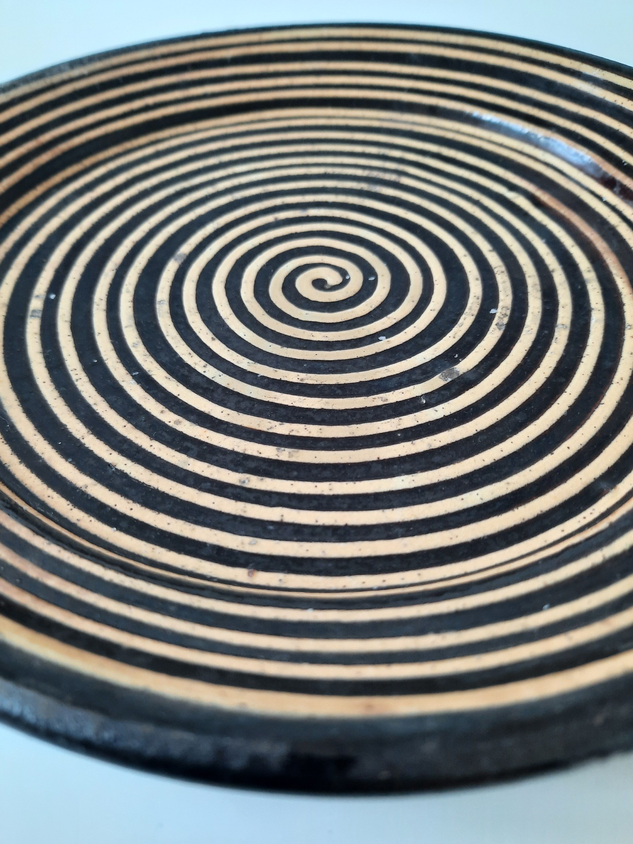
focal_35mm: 25
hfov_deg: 54.9
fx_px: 610
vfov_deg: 69.4
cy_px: 422
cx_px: 316
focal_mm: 4.6
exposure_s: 1/50
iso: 160
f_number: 2
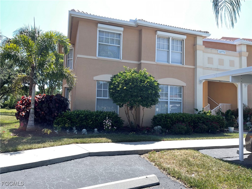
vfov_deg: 53.1
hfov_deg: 67.3
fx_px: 189
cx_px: 126
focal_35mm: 26
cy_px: 94
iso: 32
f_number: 1.6
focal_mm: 5.1
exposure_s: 1/1200
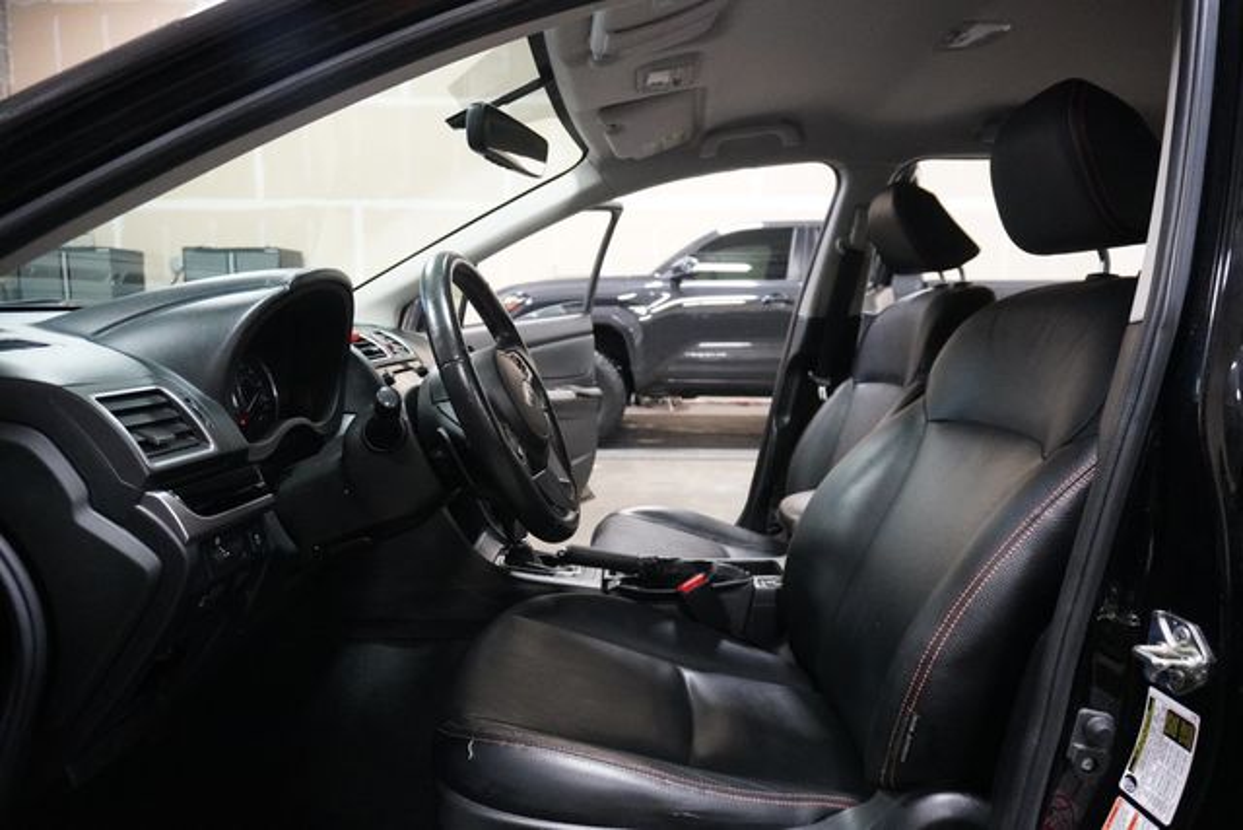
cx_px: 622
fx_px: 829
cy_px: 415
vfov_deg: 53.2
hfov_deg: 73.7
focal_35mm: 24
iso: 6400
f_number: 3.5
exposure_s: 1/125
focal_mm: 16
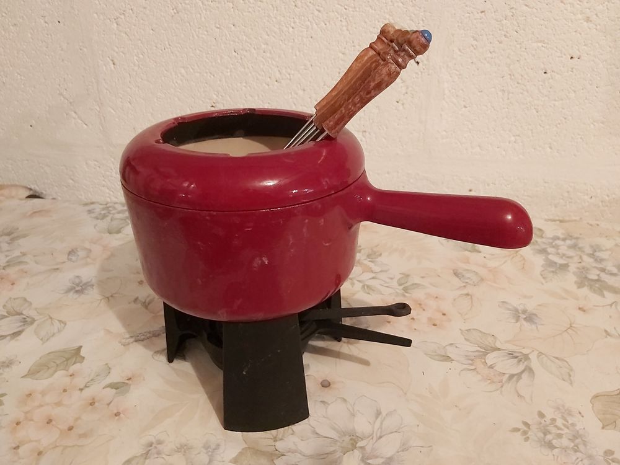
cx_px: 310
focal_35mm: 26
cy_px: 232
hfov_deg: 67.3
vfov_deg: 53.1
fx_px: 466
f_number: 1.7
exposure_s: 1/25
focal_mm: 3.92
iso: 640
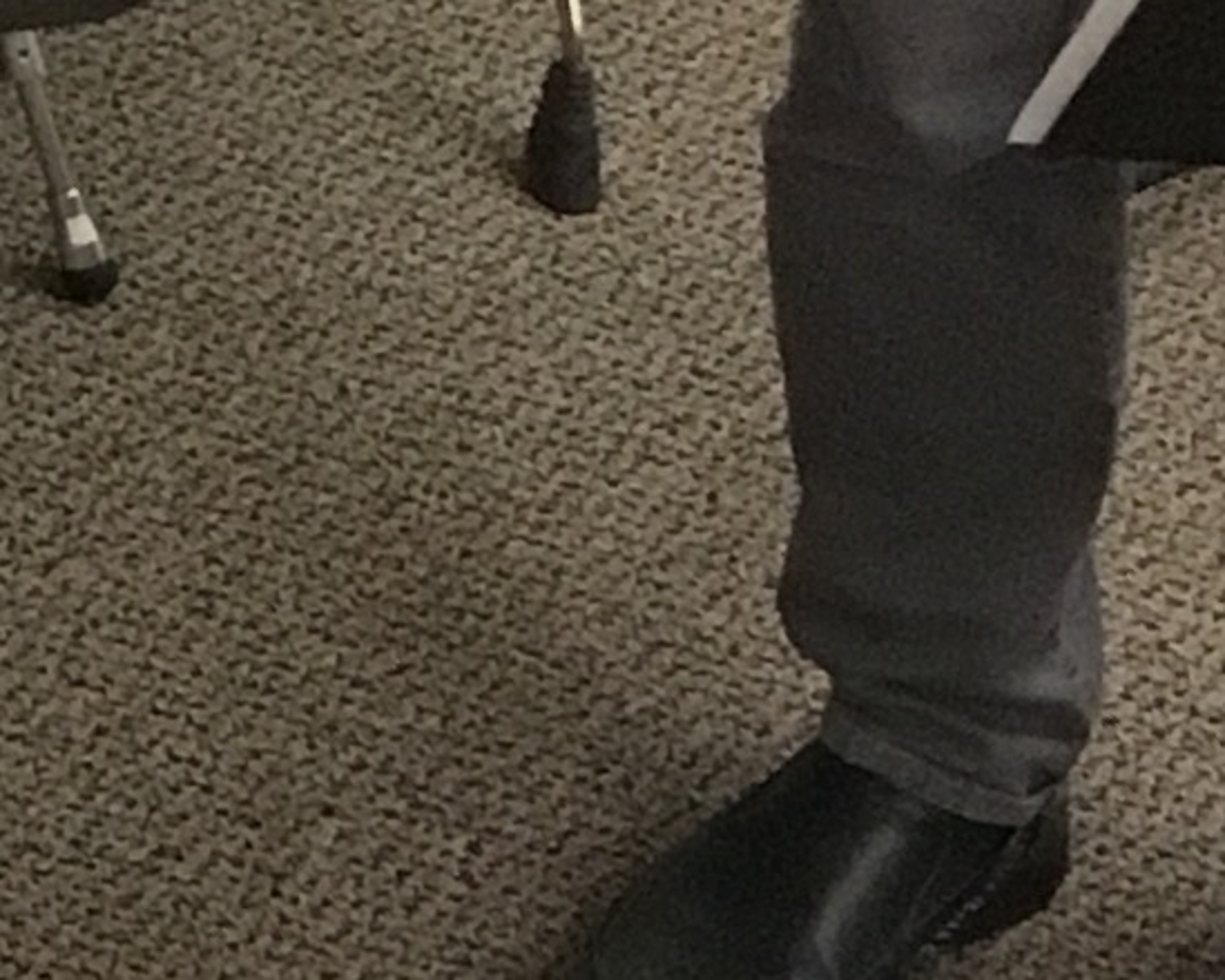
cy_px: -1163
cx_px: -1611
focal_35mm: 208
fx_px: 7540
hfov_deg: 8.6
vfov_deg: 7.1
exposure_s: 1/20
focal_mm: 4.15
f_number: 2.2
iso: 200
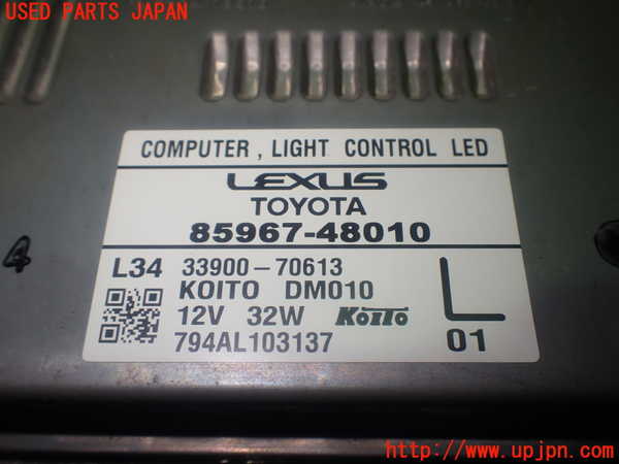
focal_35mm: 32
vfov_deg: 44.2
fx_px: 572
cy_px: 232
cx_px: 310
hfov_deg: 56.8
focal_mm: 5.79
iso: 100
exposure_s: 1/80
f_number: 3.2
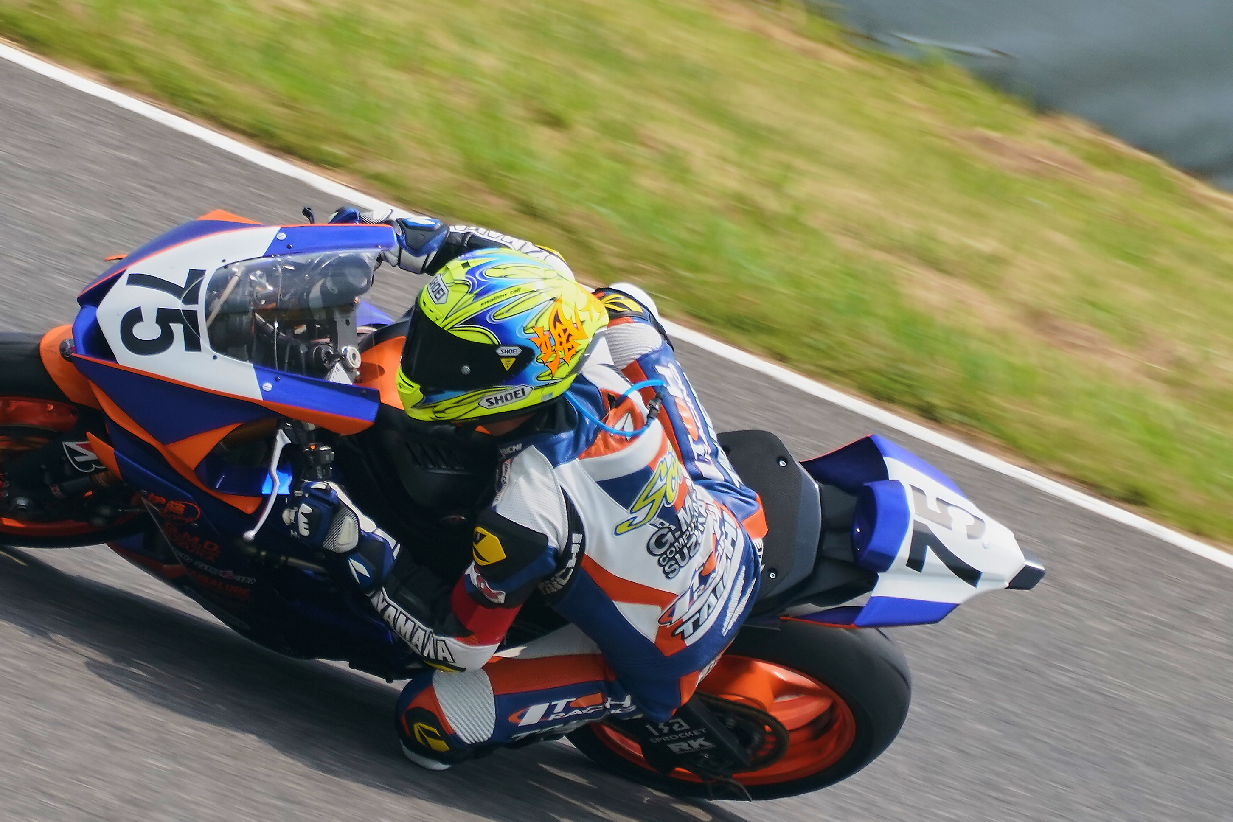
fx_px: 55689
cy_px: 466
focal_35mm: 1626
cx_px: 525
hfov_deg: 1.3
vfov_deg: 0.8
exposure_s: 1/800
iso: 800
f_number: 14
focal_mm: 800
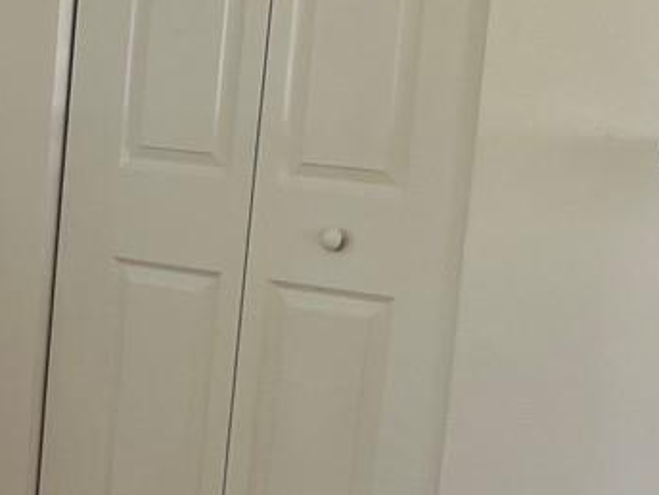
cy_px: 397
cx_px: -402
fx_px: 2304
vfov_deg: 12.2
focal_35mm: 121
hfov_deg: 14.8
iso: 50
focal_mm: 5.7
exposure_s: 1/171
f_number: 1.5
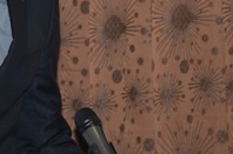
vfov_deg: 2.3
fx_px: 3917
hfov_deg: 3.4
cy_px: -29
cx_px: -39
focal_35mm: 607
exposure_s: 1/200
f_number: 5
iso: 400
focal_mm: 125
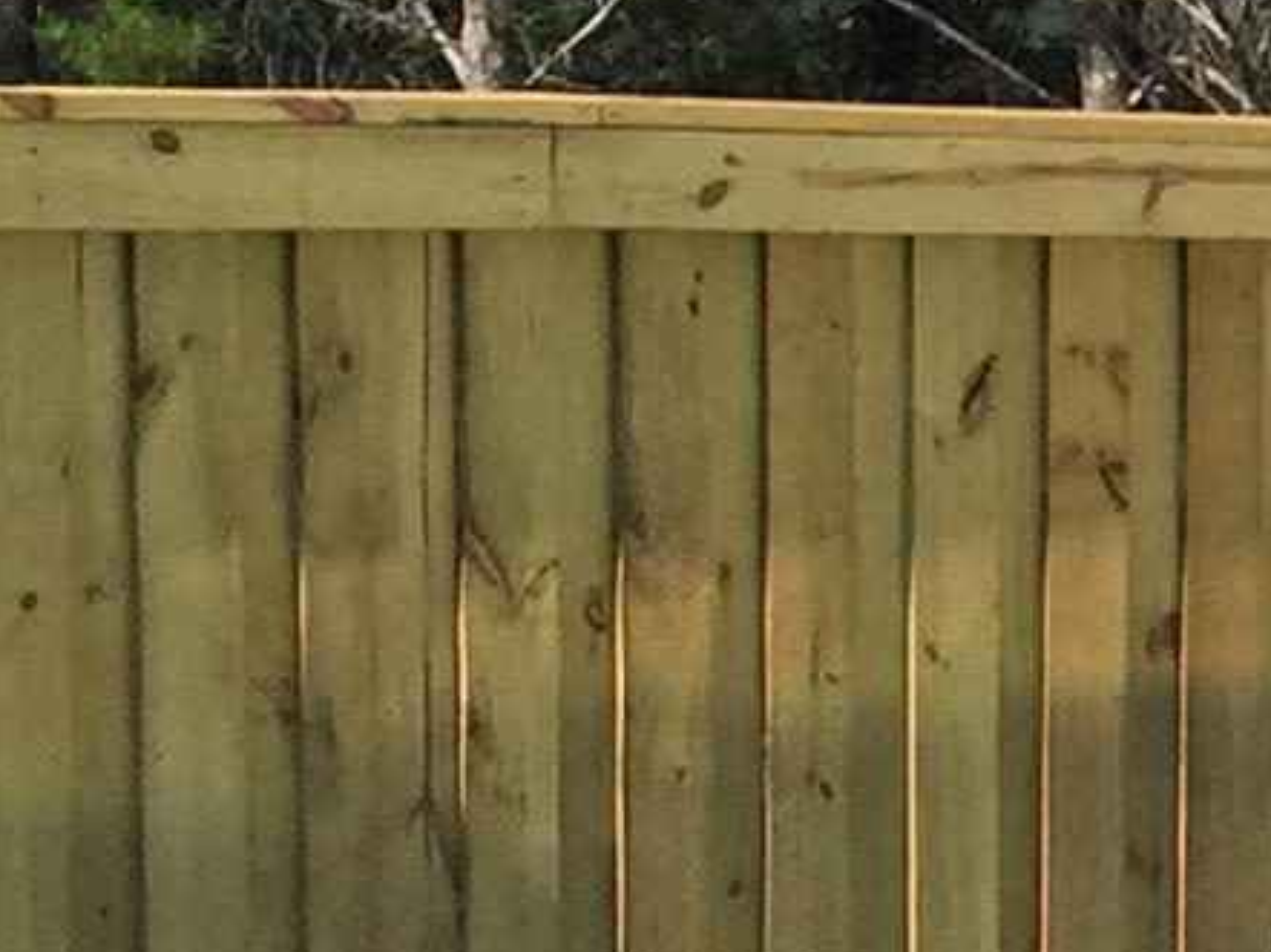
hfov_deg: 9.0
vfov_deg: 7.5
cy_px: 1033
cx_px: 3108
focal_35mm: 197
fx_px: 7229
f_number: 2.2
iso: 32
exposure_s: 1/2198
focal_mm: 4.15
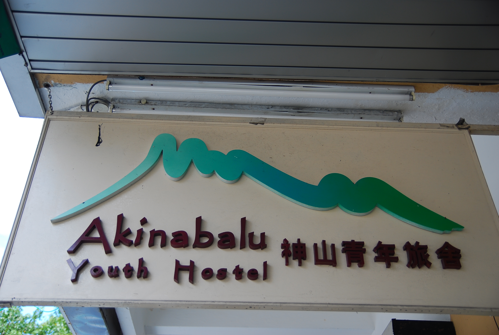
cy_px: 168
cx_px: 250
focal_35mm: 39
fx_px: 542
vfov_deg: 34.4
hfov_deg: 49.5
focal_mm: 26
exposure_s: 1/250
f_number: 2.8
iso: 100
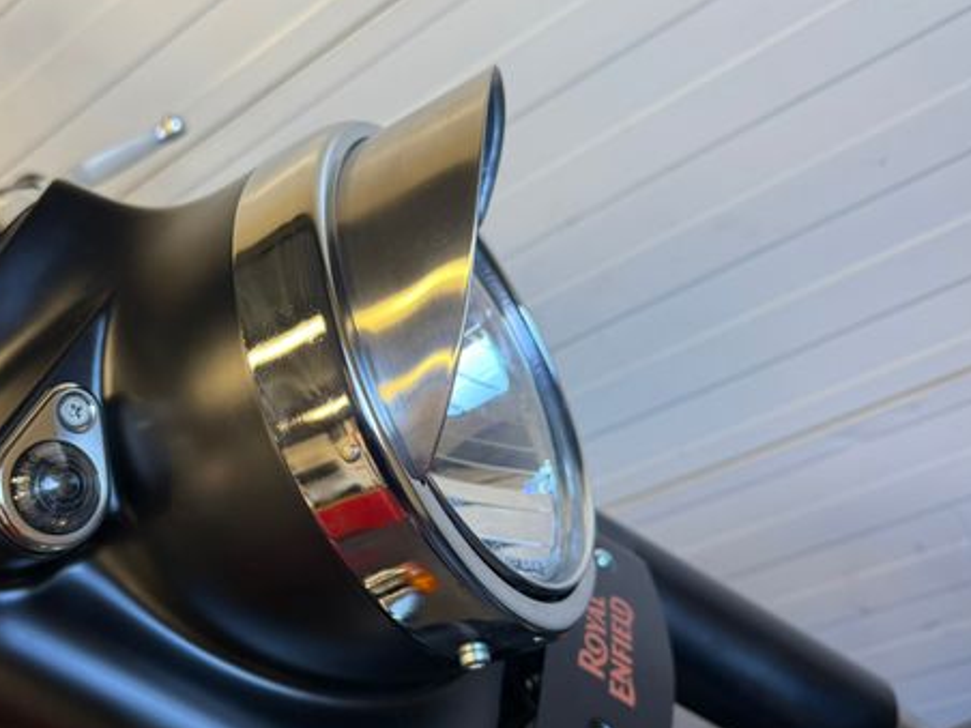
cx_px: 344
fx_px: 954
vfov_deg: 41.7
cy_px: 425
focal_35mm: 34
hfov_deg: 53.2
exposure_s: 1/100
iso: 125
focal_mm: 6.76
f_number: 1.78
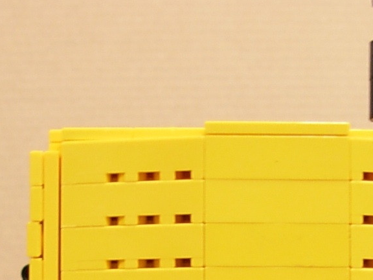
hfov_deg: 14.6
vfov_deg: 10.4
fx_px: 1455
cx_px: 262
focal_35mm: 135
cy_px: 482
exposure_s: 1/6.1
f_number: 2.9
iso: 79
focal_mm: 6.3
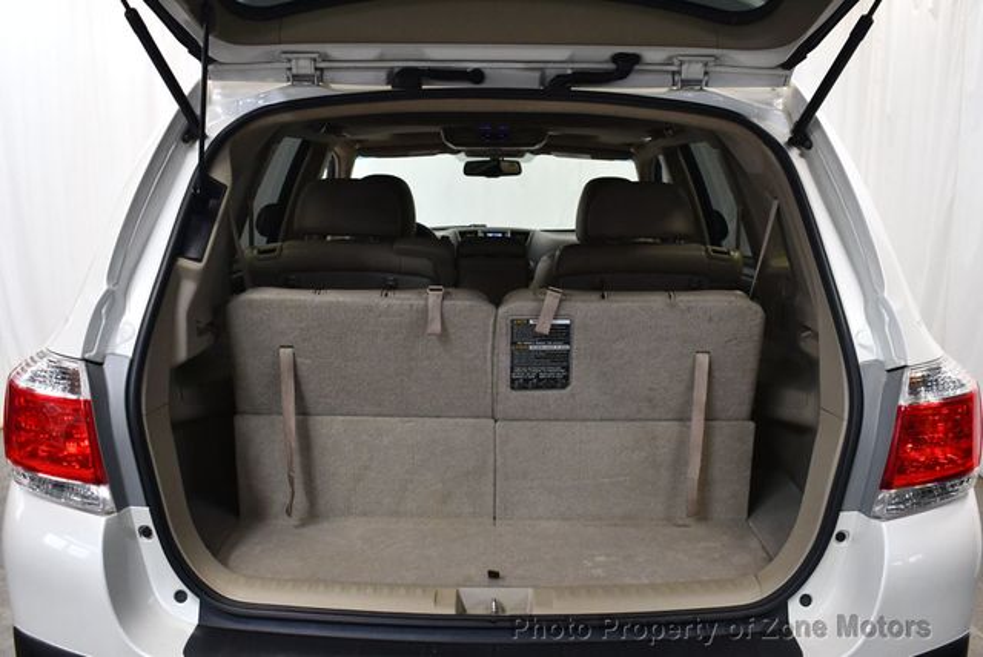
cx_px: 492
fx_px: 984
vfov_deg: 36.9
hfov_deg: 53.1
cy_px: 328
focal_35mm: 36
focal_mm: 18
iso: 1400
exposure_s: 1/125
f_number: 3.5
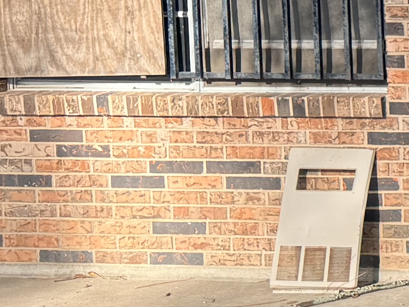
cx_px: 1008
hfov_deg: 11.7
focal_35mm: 135
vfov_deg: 11.0
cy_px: 82
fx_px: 1596
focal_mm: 6.76
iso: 100
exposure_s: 1/788
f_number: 1.78
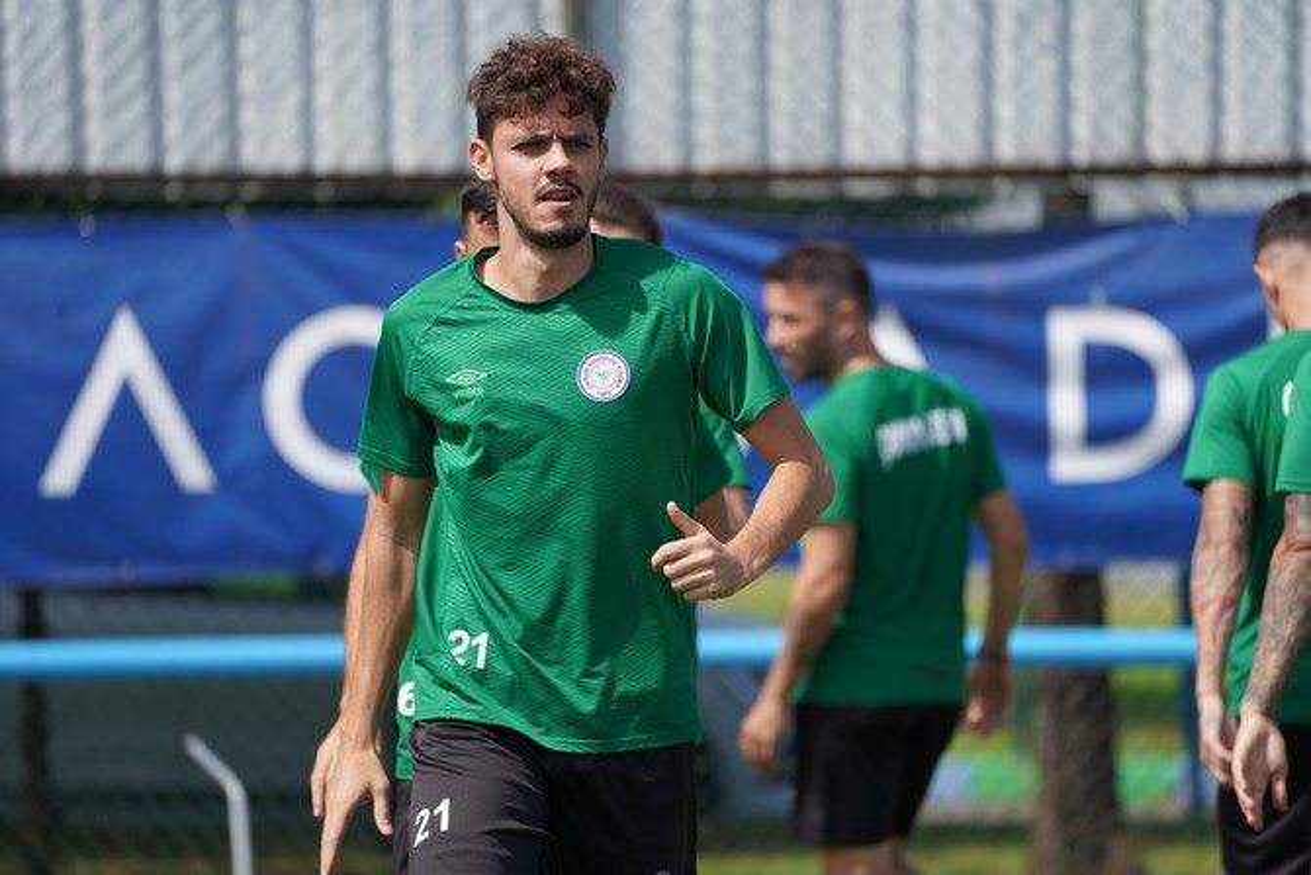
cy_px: 438
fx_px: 14569
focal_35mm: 400
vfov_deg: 3.4
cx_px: 656
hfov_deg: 5.2
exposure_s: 1/500
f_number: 5.6
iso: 125
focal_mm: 400
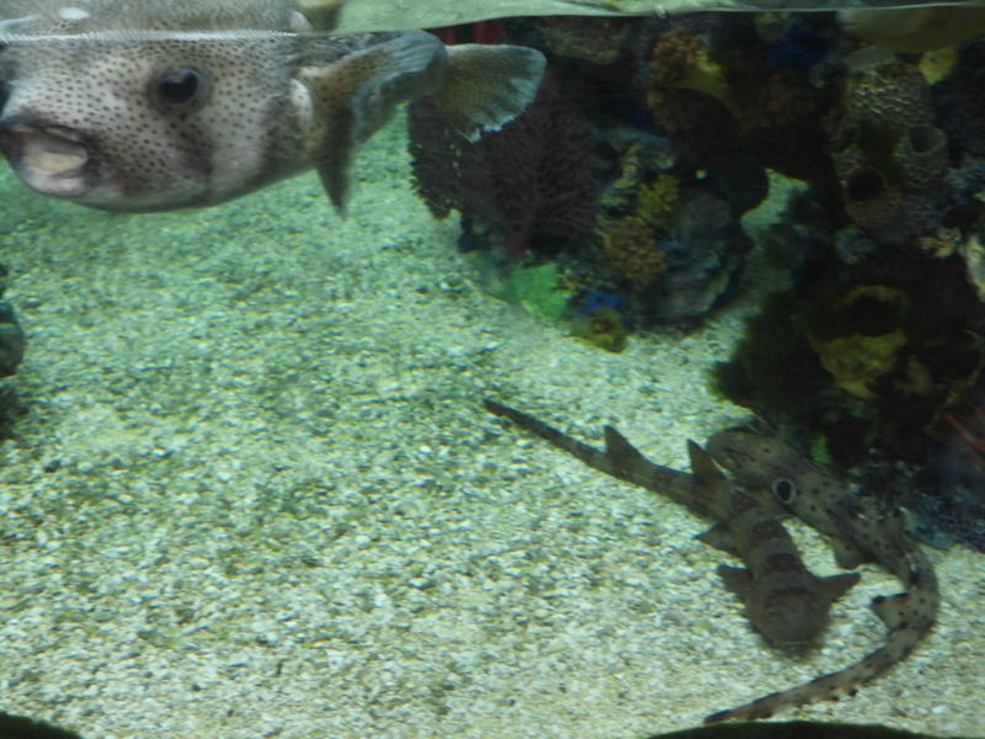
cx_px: 492
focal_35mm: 50
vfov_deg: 29.1
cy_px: 370
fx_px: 1423
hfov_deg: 38.2
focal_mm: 9
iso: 400
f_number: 3.2
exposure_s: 1/15
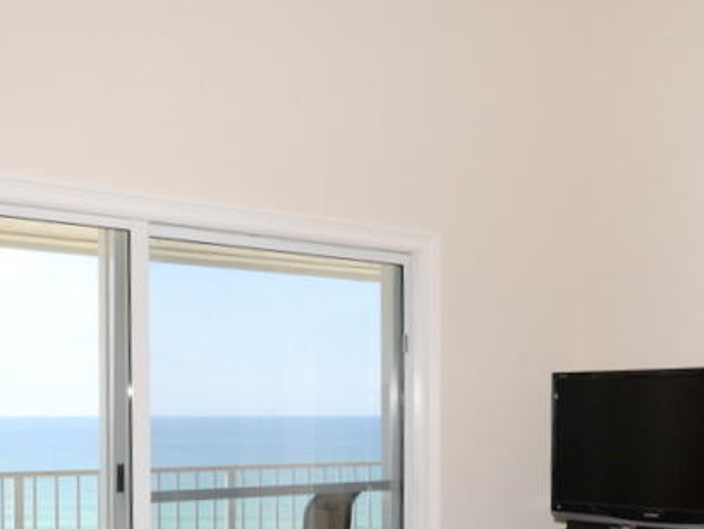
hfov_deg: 41.5
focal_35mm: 45
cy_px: 453
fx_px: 916
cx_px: 469
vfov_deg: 31.1
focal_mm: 24
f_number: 11
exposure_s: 1/160
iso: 800
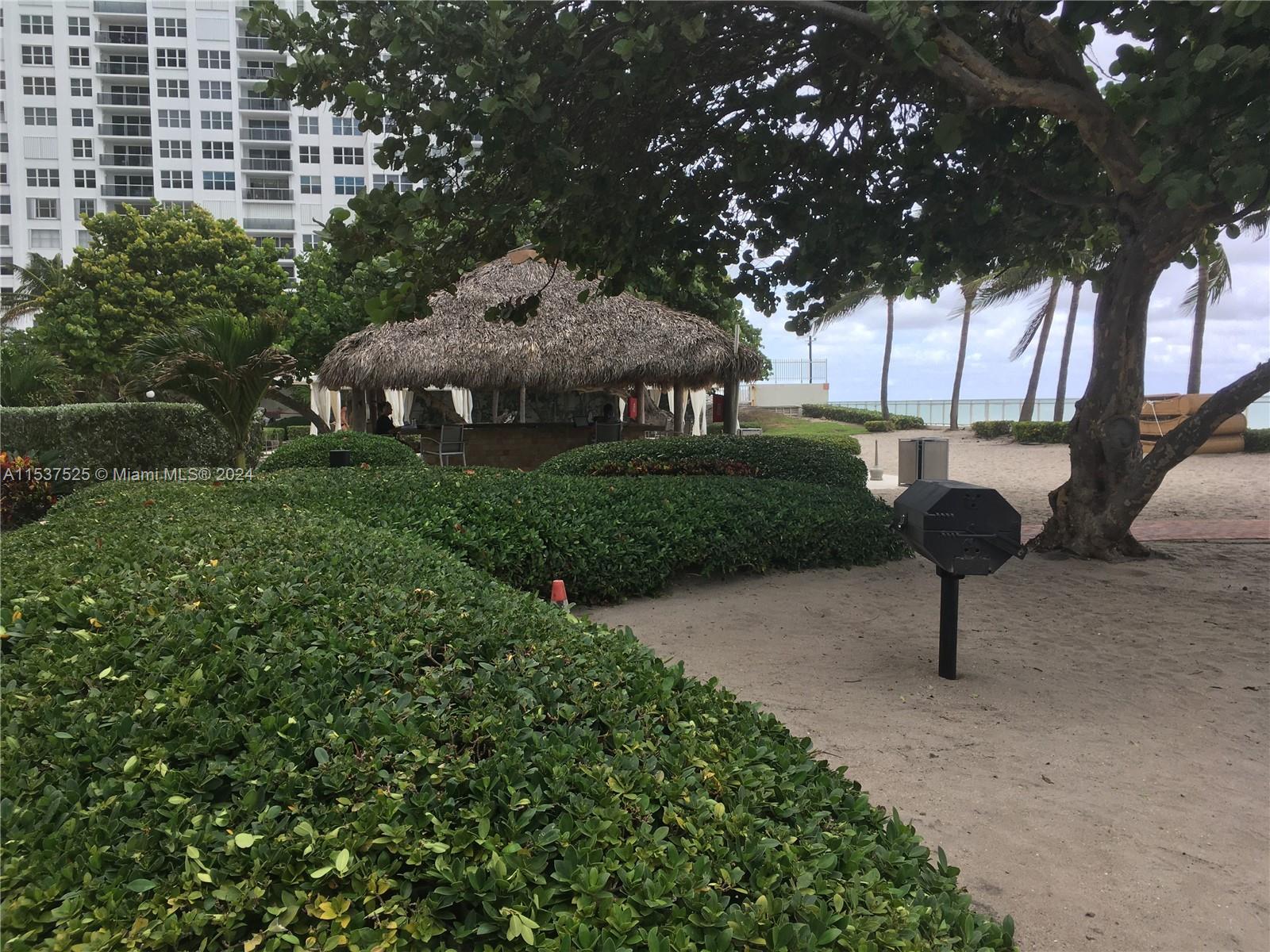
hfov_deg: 61.7
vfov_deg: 48.2
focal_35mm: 29
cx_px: 635
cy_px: 476
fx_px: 1064
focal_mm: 4.15
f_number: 2.2
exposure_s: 1/484
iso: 25
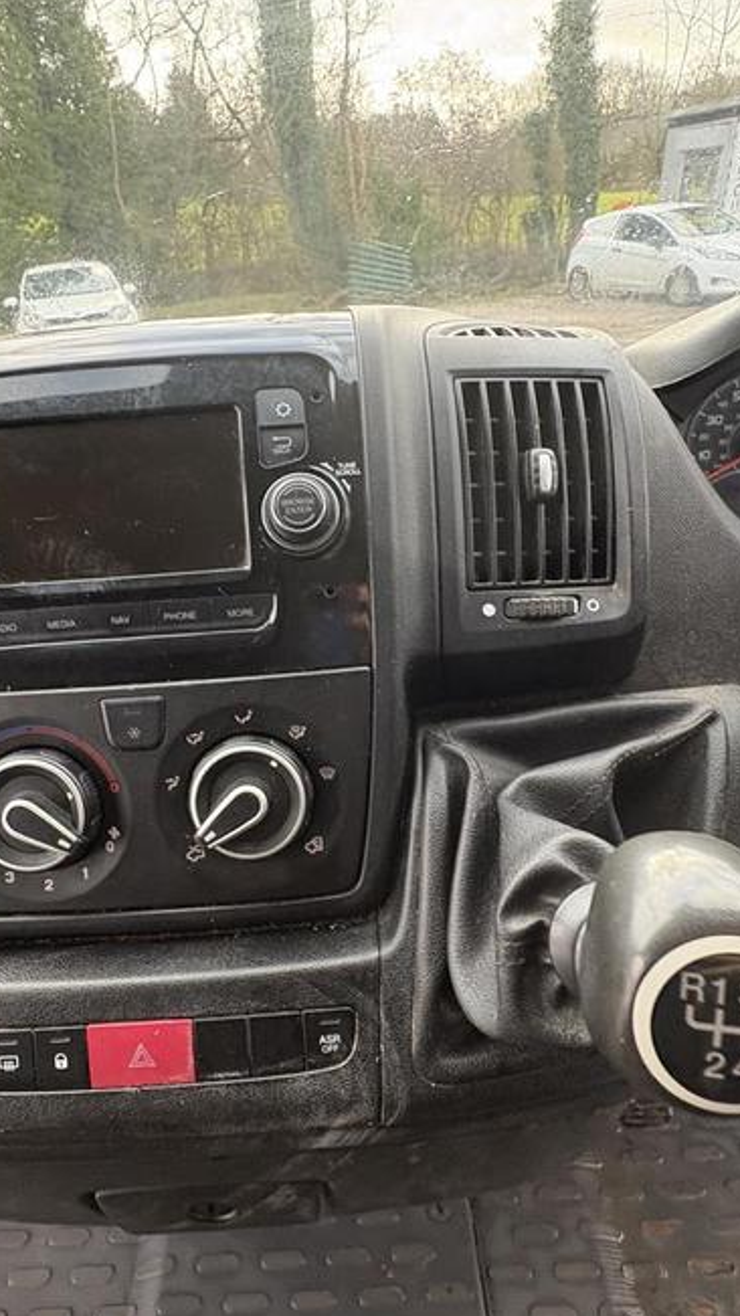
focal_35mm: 21
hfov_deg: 53.5
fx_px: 733
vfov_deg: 83.8
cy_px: 663
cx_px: 332
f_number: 2.2
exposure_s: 1/99
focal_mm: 2.22
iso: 200
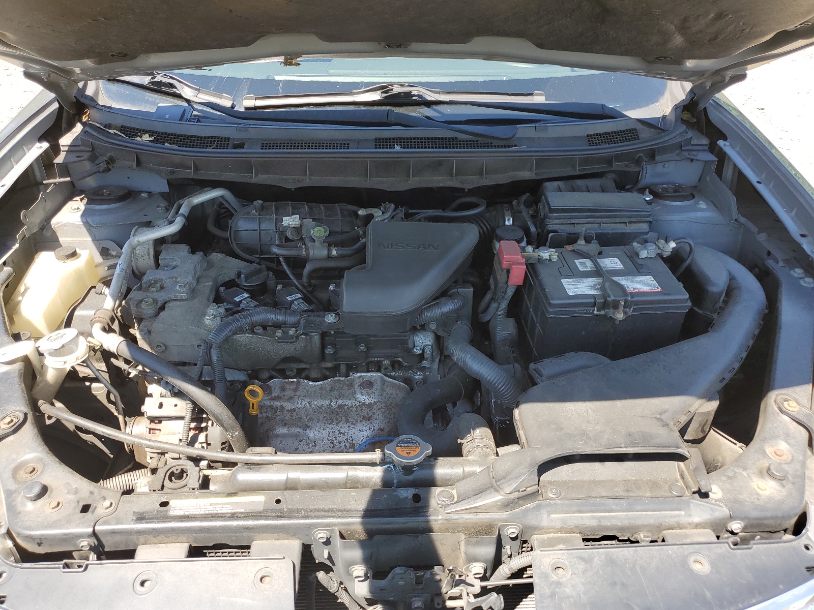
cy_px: 305
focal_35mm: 26
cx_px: 407
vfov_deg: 53.1
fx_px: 611
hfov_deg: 67.3
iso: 50
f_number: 1.5
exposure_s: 1/500
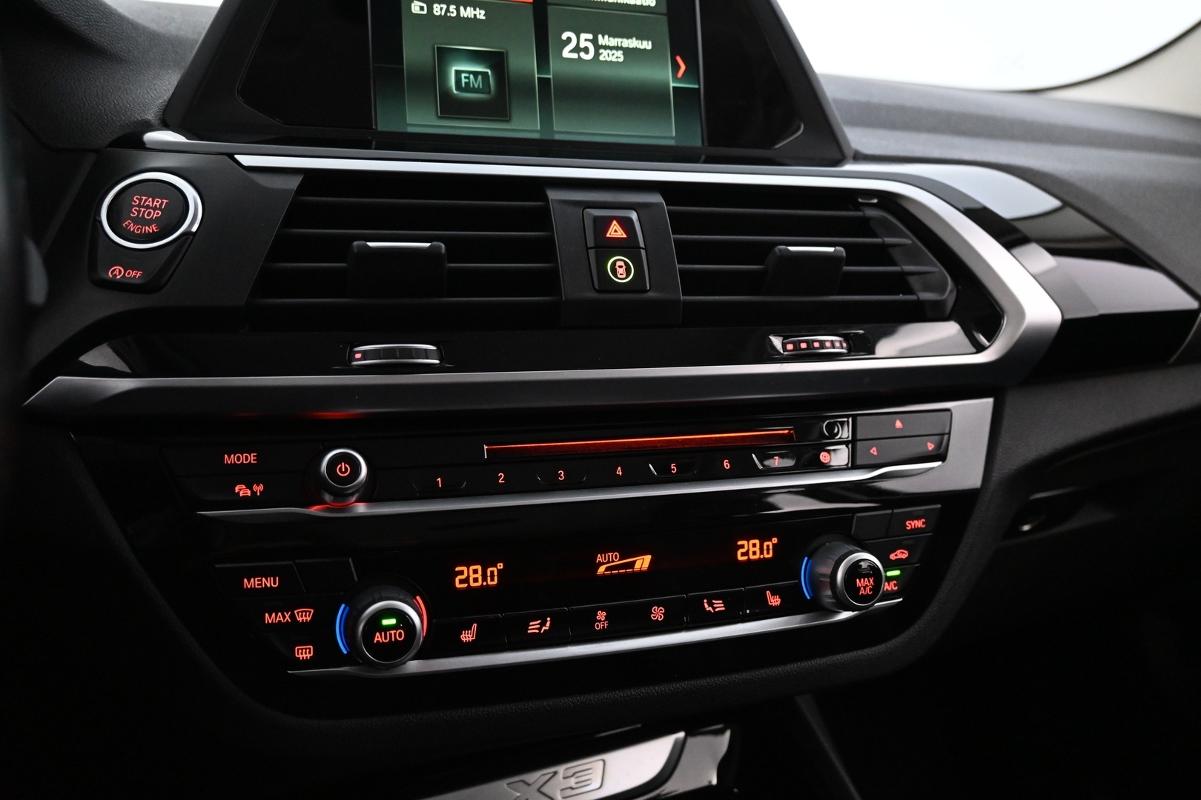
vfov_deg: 43.6
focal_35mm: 30
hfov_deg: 61.9
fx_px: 1001
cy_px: 400
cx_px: 600
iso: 3600
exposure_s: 1/30
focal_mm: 20
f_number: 3.8
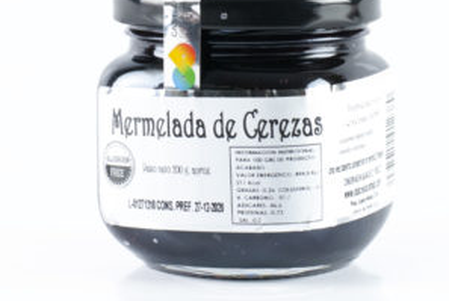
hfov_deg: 10.6
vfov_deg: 7.1
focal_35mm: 194
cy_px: 29
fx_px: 2423
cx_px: 240
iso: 400
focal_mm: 50
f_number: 10
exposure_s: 1/15
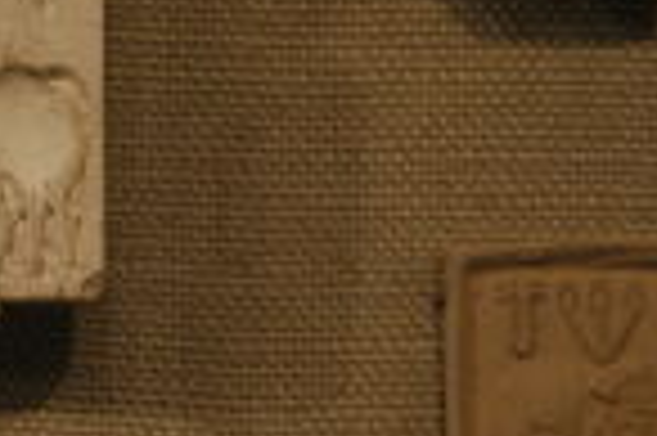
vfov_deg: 3.4
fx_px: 7419
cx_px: -256
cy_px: 85
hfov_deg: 5.0
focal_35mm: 407
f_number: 5.3
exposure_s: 1/30
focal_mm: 90
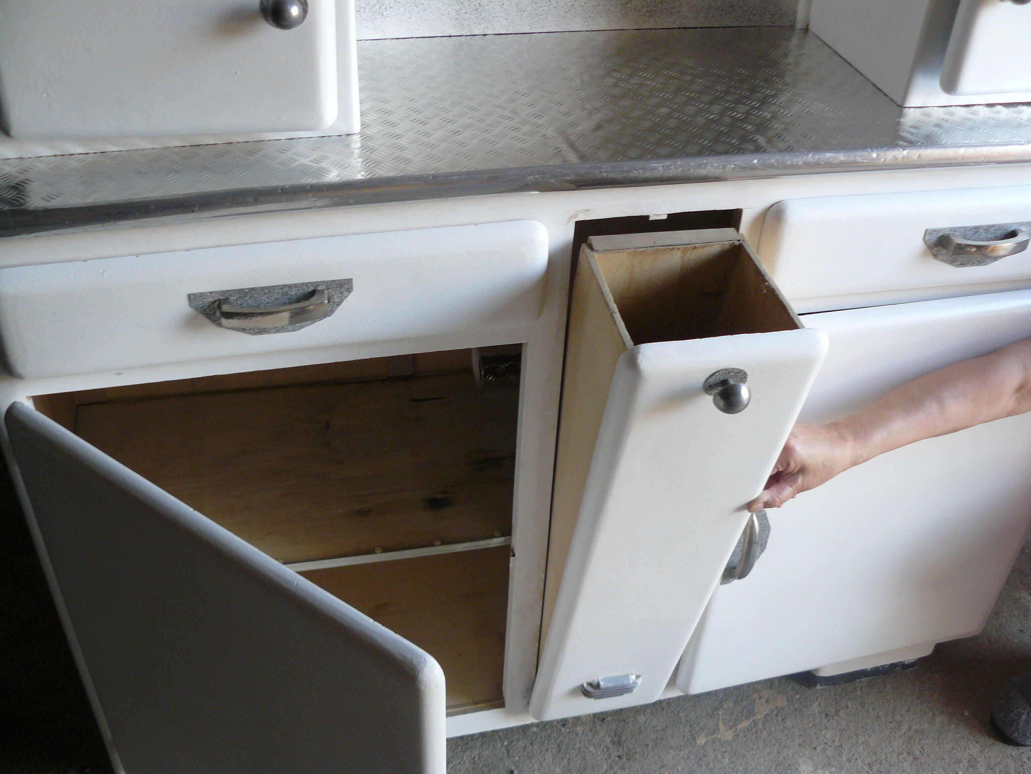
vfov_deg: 39.7
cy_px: 387
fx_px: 1072
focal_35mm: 36
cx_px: 516
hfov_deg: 51.4
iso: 160
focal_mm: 6
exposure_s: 1/30
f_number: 2.8
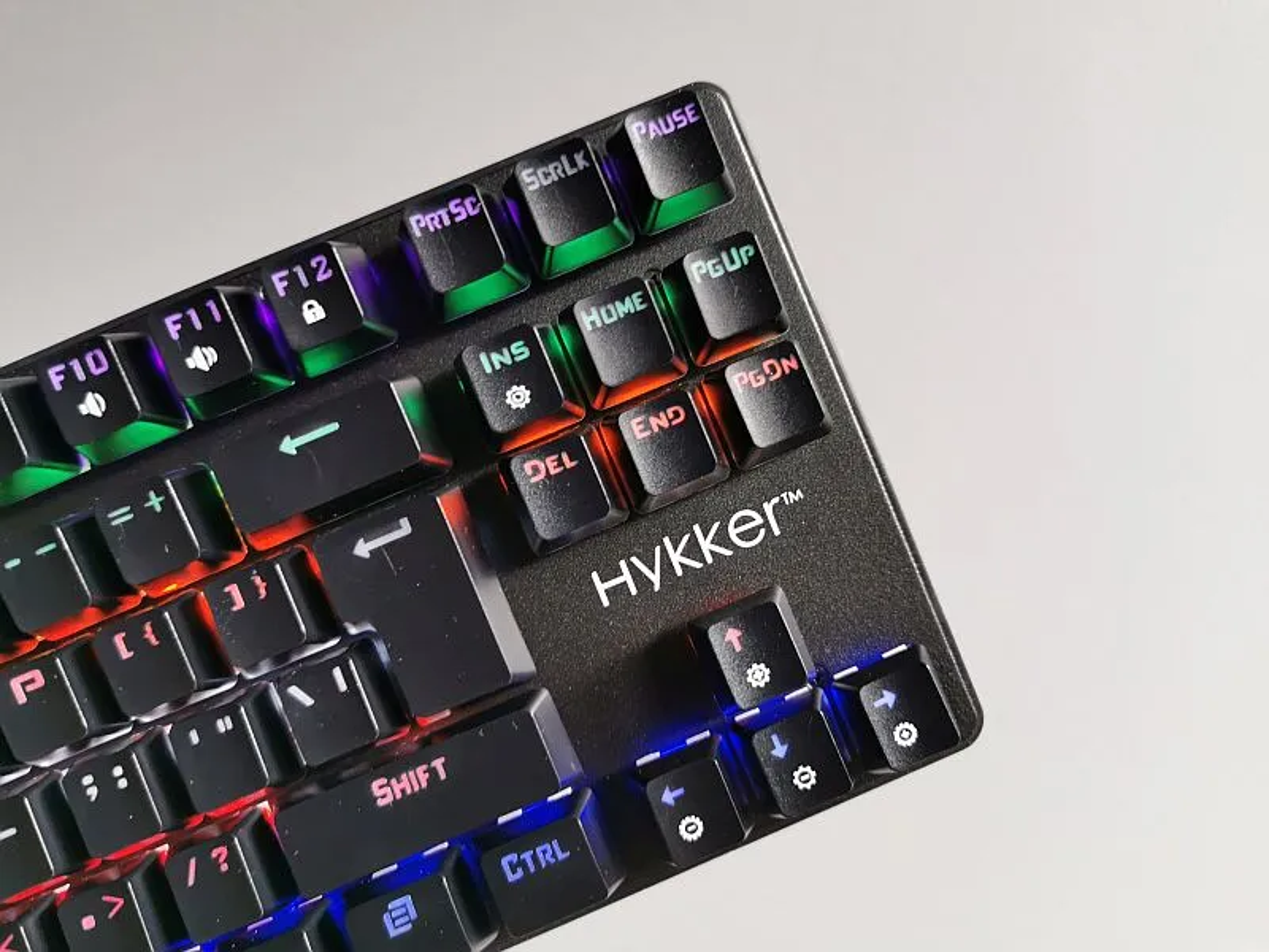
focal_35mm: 27
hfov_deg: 65.3
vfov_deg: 51.4
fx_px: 990
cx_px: 634
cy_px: 476
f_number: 1.6
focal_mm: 5.56
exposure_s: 1/50
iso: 100
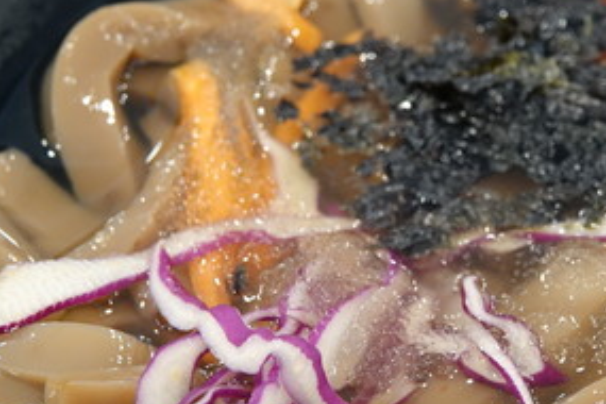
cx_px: 483
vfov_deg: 16.7
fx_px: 1380
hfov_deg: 24.4
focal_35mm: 82
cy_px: 211
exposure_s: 1/25
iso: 640
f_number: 4
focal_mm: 14.16
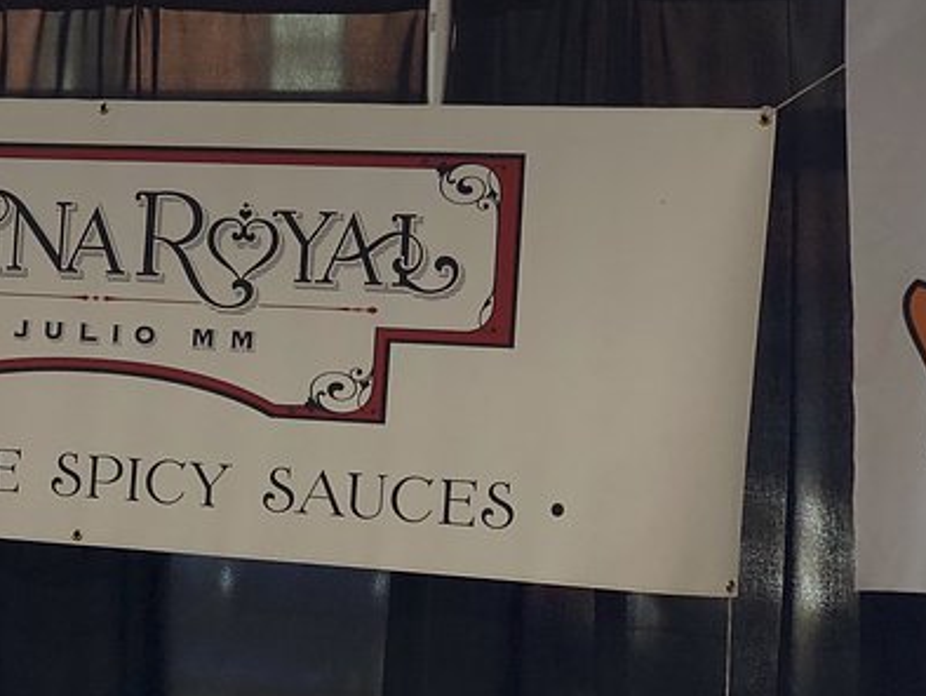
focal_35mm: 99
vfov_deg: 14.9
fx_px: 2650
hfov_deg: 19.5
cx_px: 125
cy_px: 267
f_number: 2.4
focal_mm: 6
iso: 25
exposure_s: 1/120
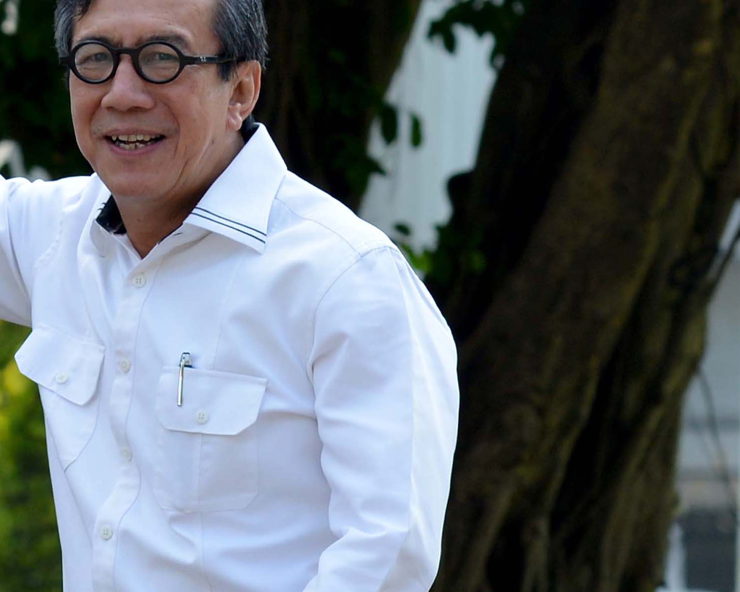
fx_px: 10161
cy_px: 794
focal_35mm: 464
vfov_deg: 3.3
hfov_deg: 4.2
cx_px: 123
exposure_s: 1/400
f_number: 6.3
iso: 400
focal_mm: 125
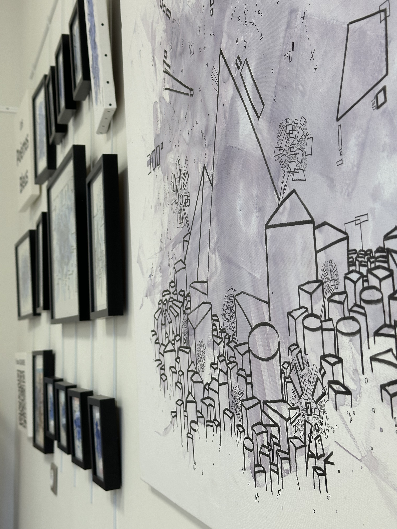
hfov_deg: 30.3
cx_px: 198
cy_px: 264
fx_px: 734
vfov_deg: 39.7
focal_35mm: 48
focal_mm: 6.86
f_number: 1.78
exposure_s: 1/100
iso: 100
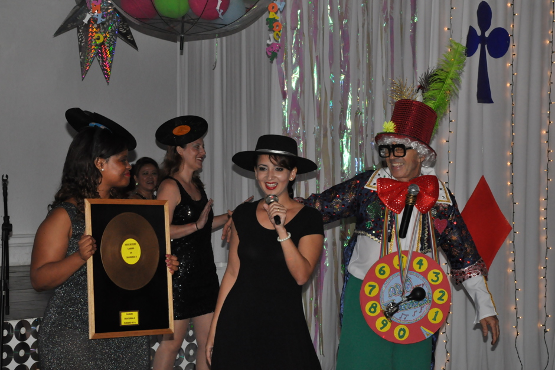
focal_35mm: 112
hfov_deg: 18.2
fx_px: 1735
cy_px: 185
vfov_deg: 12.2
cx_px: 278
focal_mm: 75
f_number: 10
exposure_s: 1/200
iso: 1600
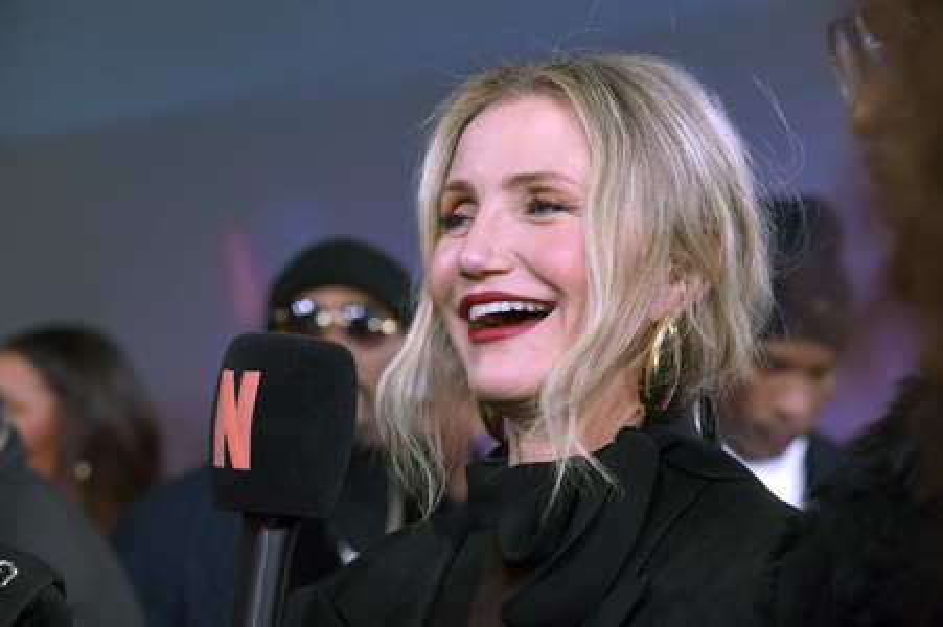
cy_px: 314
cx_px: 472
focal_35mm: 135
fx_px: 3534
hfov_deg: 15.2
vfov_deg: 10.1
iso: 1250
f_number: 7.1
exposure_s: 1/200
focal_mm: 135
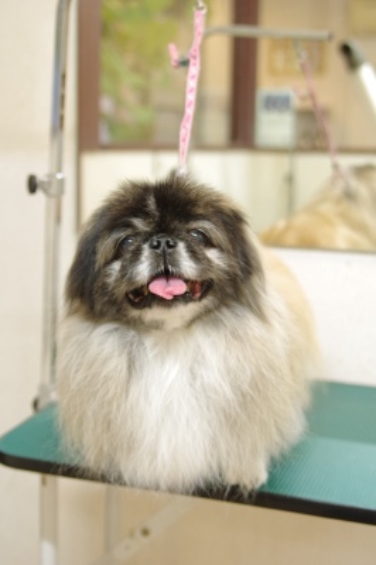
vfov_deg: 35.1
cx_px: 188
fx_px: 894
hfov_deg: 23.7
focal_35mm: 57
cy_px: 282
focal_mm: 38
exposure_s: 1/80
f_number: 2.8
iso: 800
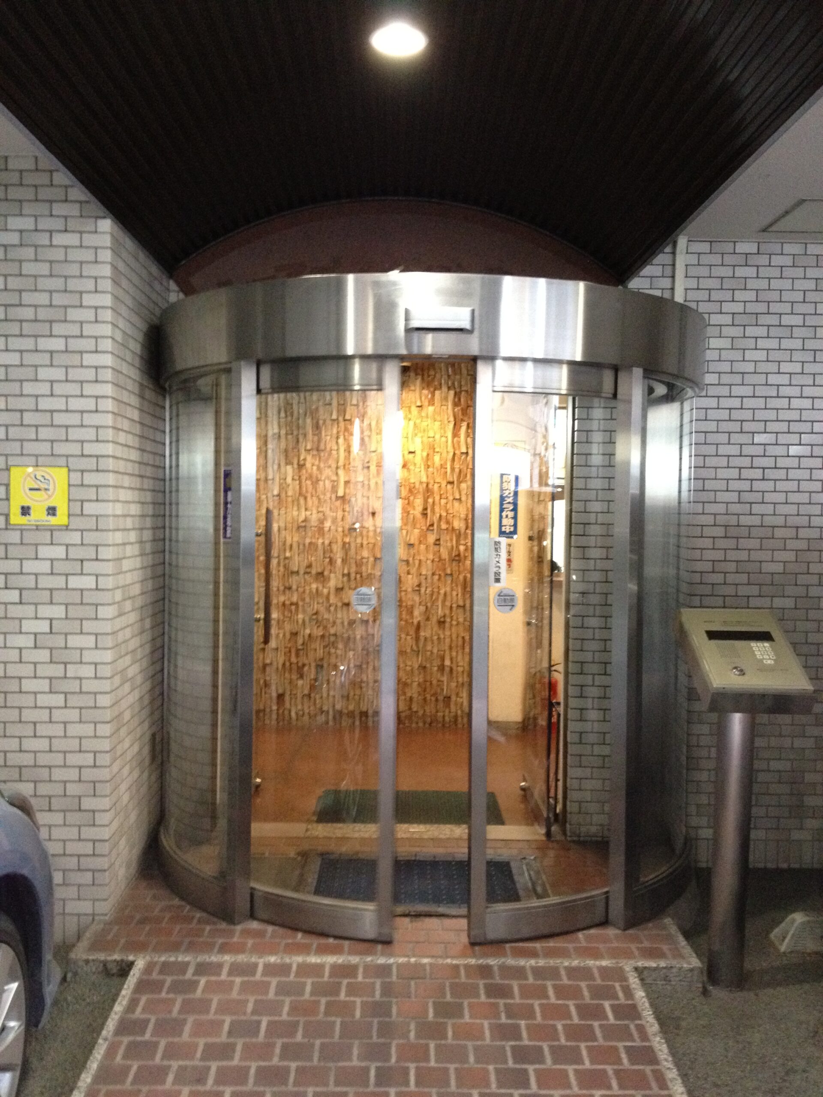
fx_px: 1110
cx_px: 412
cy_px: 548
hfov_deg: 40.7
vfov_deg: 52.6
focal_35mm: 35
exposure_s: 1/20
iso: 400
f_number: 2.4
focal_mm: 4.28
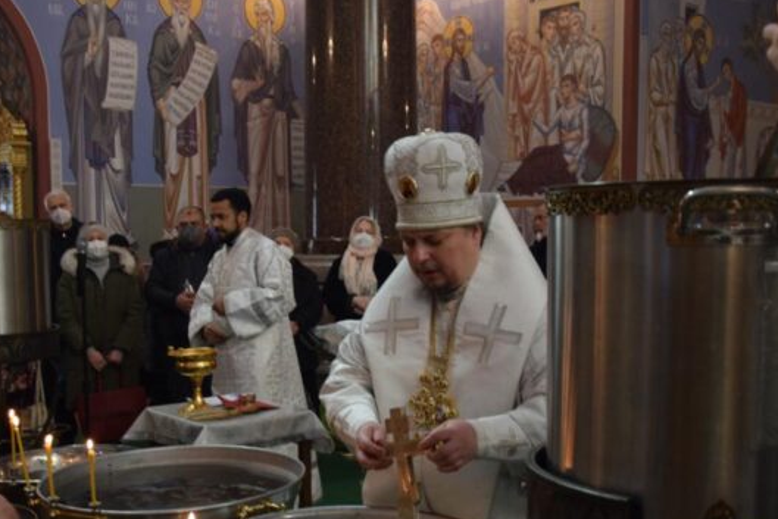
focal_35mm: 46
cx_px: 366
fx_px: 988
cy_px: 346
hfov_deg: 42.9
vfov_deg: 29.2
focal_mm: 21
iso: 1250
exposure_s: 1/60
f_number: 3.8
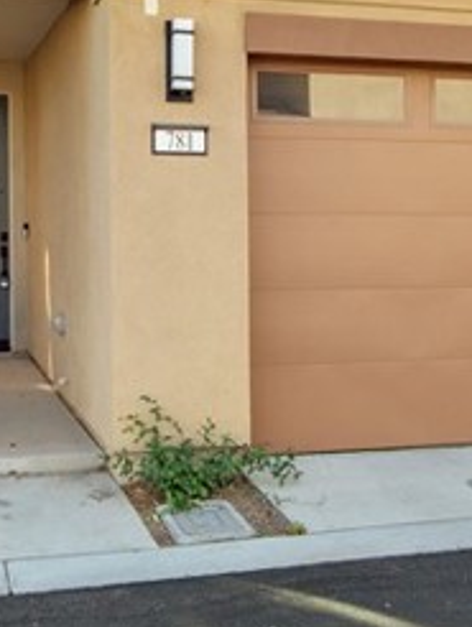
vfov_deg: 30.5
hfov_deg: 24.5
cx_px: 232
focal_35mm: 60
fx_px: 1089
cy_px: 45
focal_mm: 15
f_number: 8
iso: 220
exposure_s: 1/250
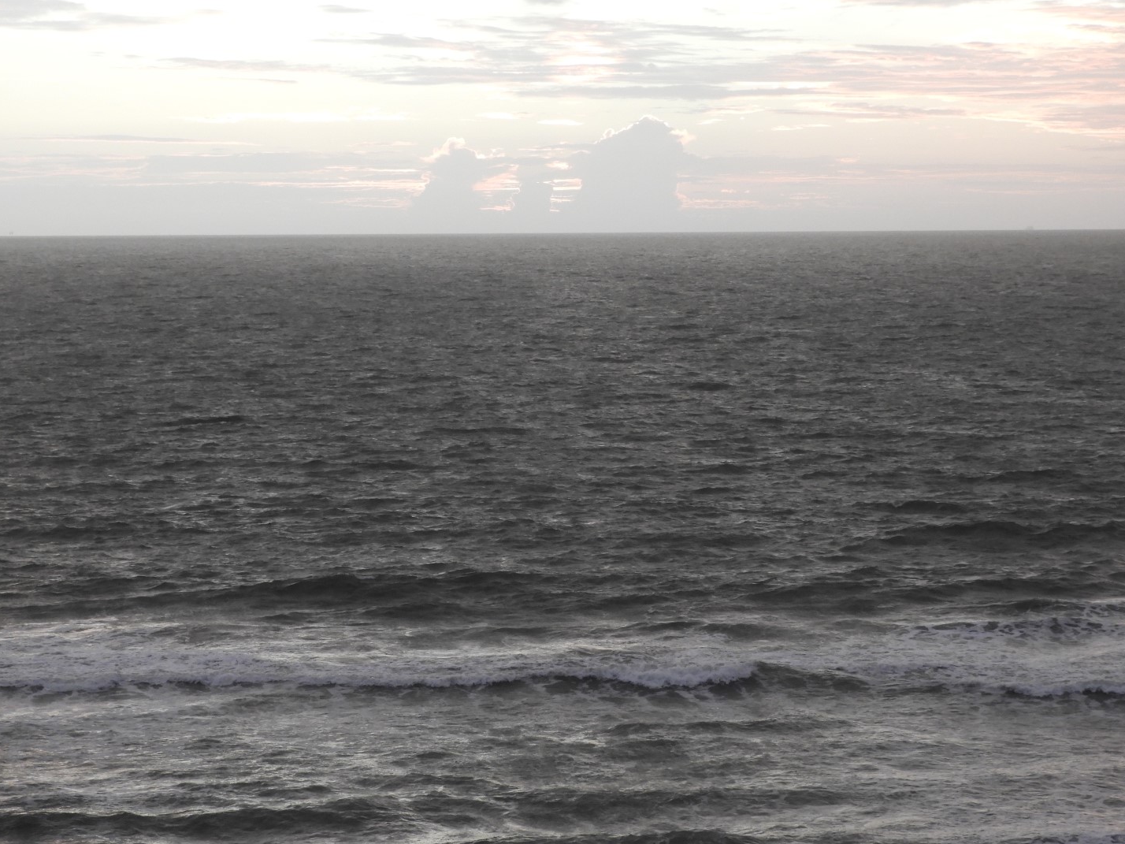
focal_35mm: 116
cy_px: 425
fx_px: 3770
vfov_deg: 12.8
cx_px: 563
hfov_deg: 17.0
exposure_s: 1/50
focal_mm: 20.6
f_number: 5
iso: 400
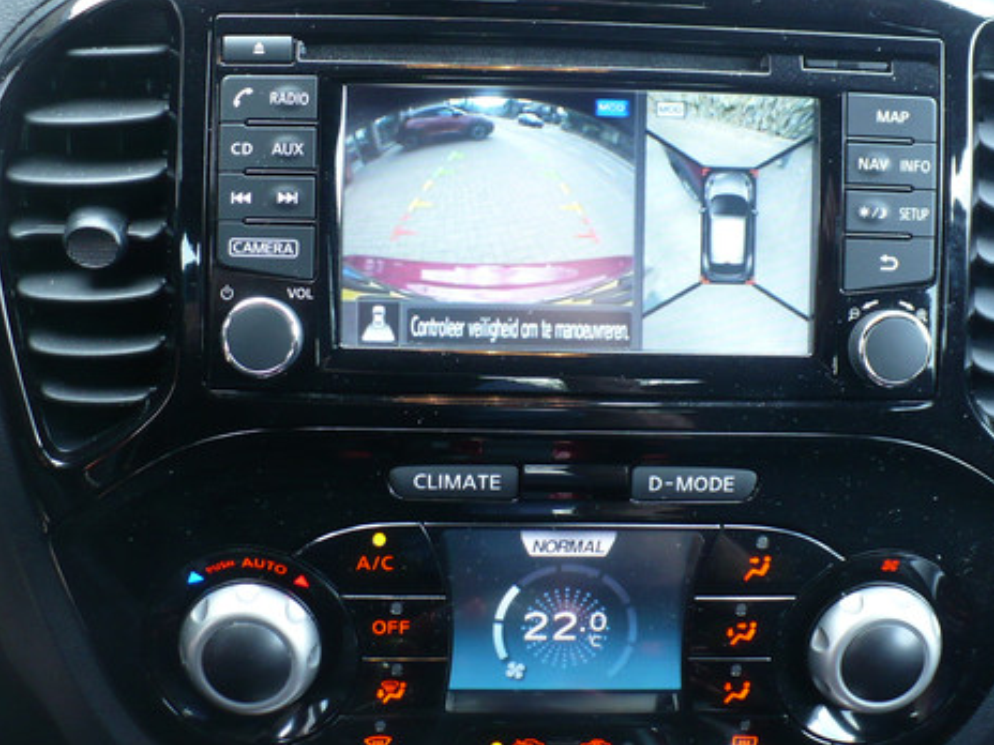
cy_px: 372
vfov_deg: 28.6
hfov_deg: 37.5
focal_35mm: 51
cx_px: 544
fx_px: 1464
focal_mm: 6.1
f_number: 2.8
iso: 160
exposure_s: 1/30
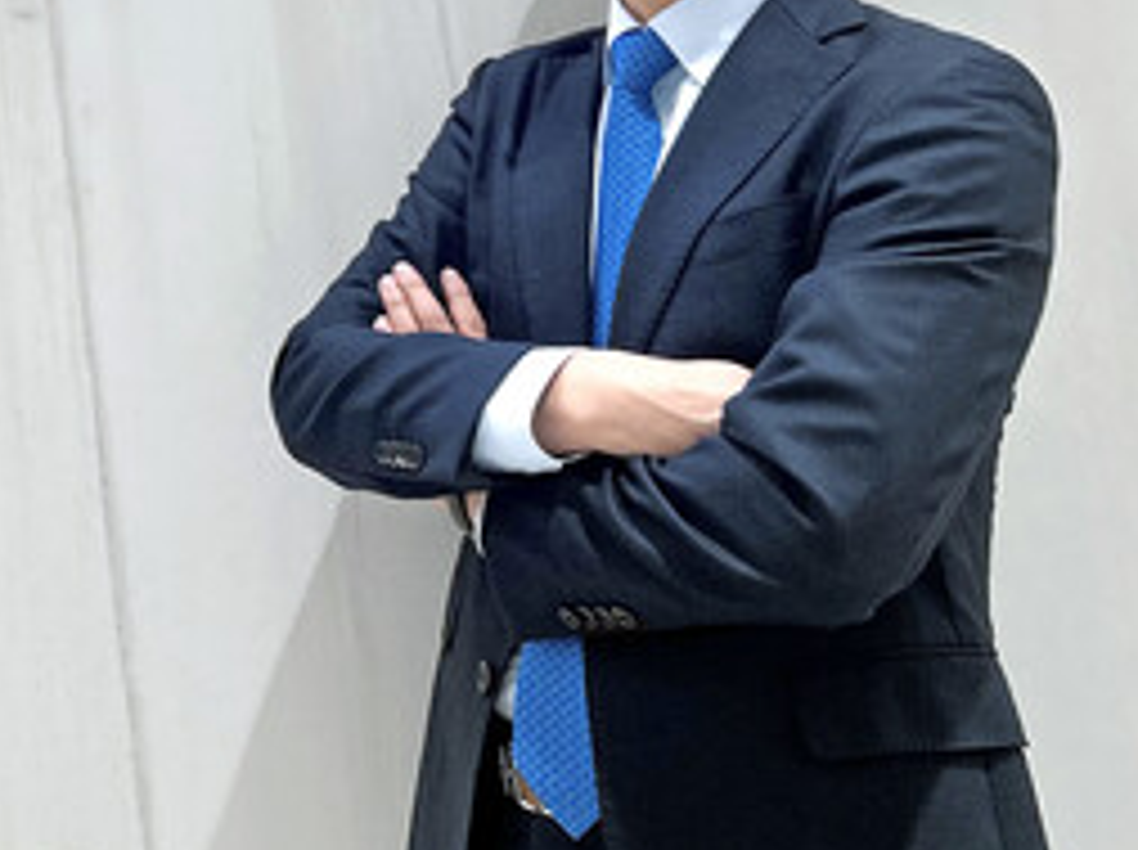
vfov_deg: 24.3
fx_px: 1871
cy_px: -18
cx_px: -54
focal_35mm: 57
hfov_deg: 30.8
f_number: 1.78
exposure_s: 1/120
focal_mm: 6.86
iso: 64
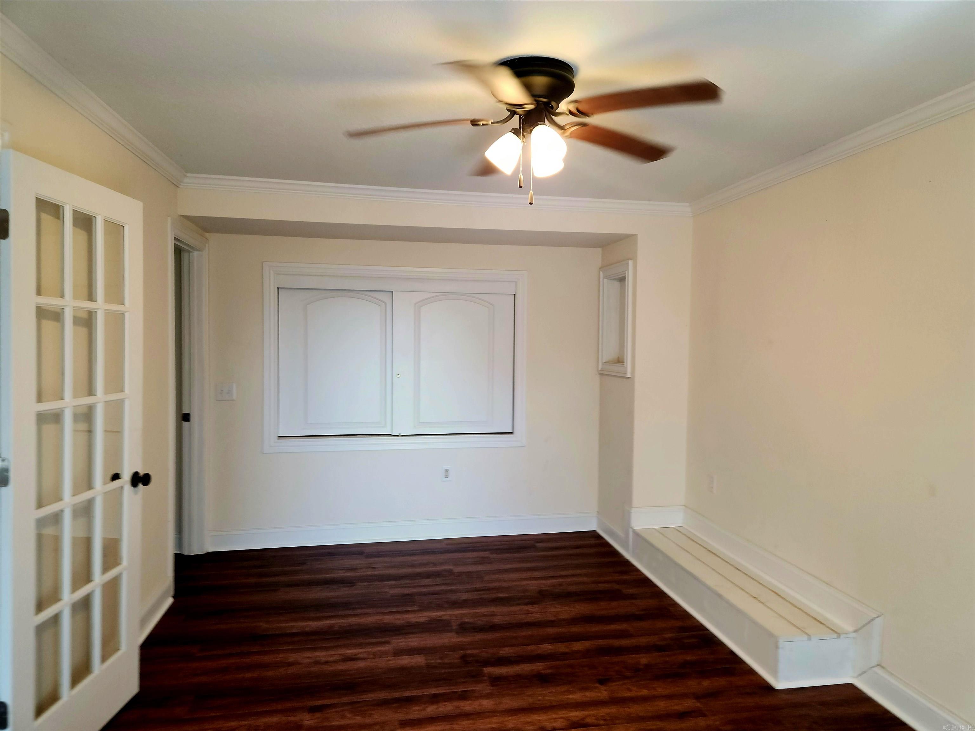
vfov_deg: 58.9
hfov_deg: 73.9
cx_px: 488
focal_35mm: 23
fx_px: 648
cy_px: 366
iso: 80
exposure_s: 1/60.2
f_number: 1.8
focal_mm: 5.4
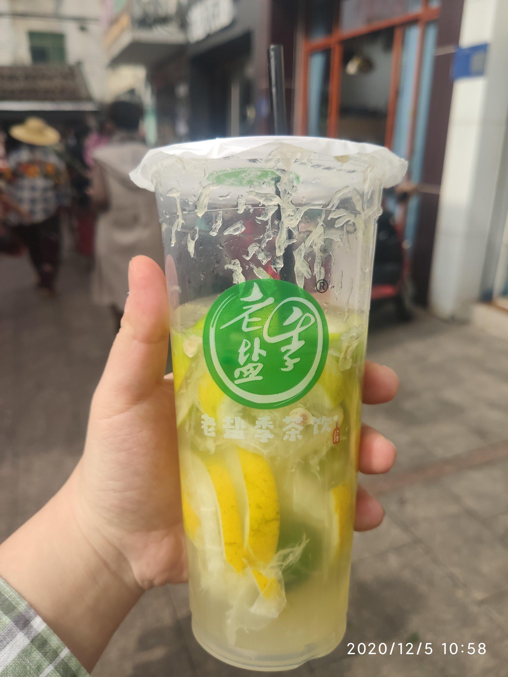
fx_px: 509
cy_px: 338
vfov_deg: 67.3
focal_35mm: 26
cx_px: 254
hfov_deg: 53.1
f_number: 1.75
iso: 112
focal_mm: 4.75
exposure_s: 1/1429
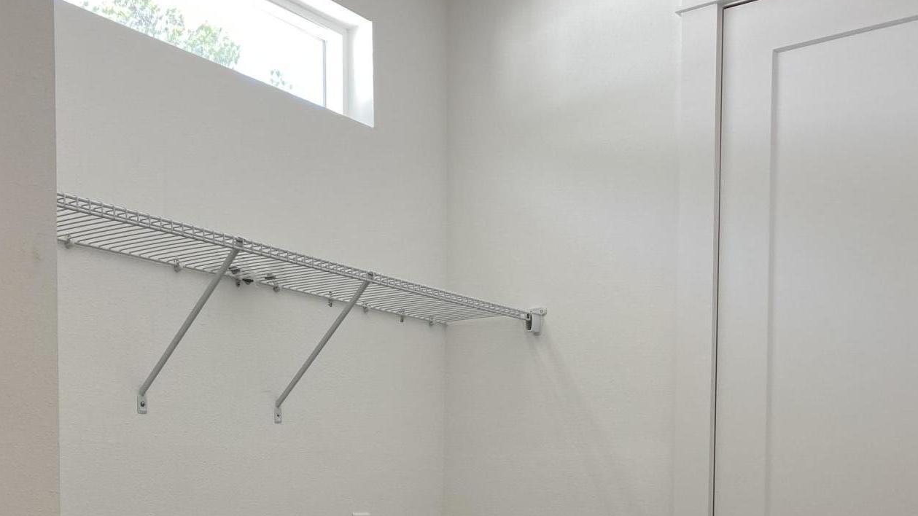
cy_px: 571
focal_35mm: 45
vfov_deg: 24.7
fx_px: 1095
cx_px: 382
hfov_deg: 45.3
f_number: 1.8
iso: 64
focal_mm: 4.25
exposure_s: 1/120
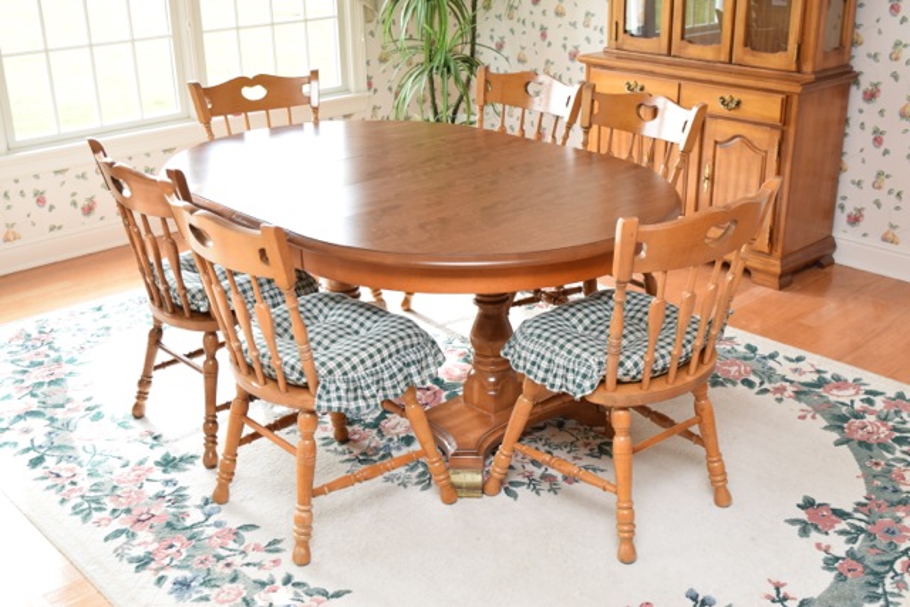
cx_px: 455
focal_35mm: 40
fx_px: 1024
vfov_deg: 33.0
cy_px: 304
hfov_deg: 47.9
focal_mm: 27
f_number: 5.6
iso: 800
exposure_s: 1/125
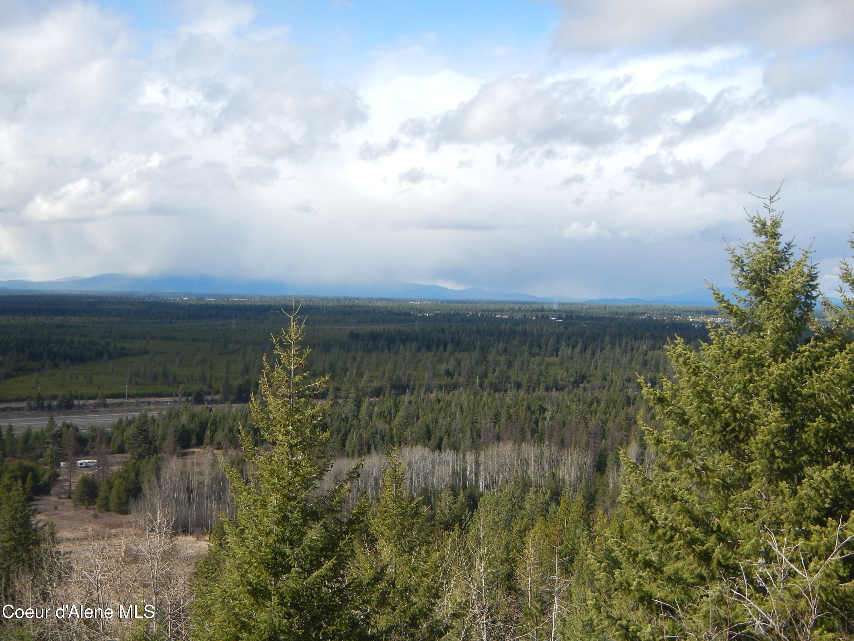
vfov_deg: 30.9
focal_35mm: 47
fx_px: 1160
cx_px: 427
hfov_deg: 40.4
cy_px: 320
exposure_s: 1/640
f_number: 4.1
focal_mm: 8.4
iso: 125
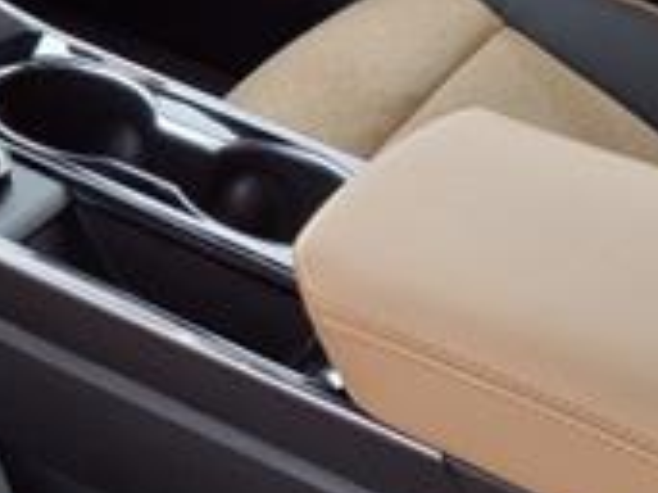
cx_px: -477
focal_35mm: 101
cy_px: 54
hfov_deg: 16.6
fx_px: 1919
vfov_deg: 14.5
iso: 40
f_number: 1.9
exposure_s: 1/60.2
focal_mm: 3.58
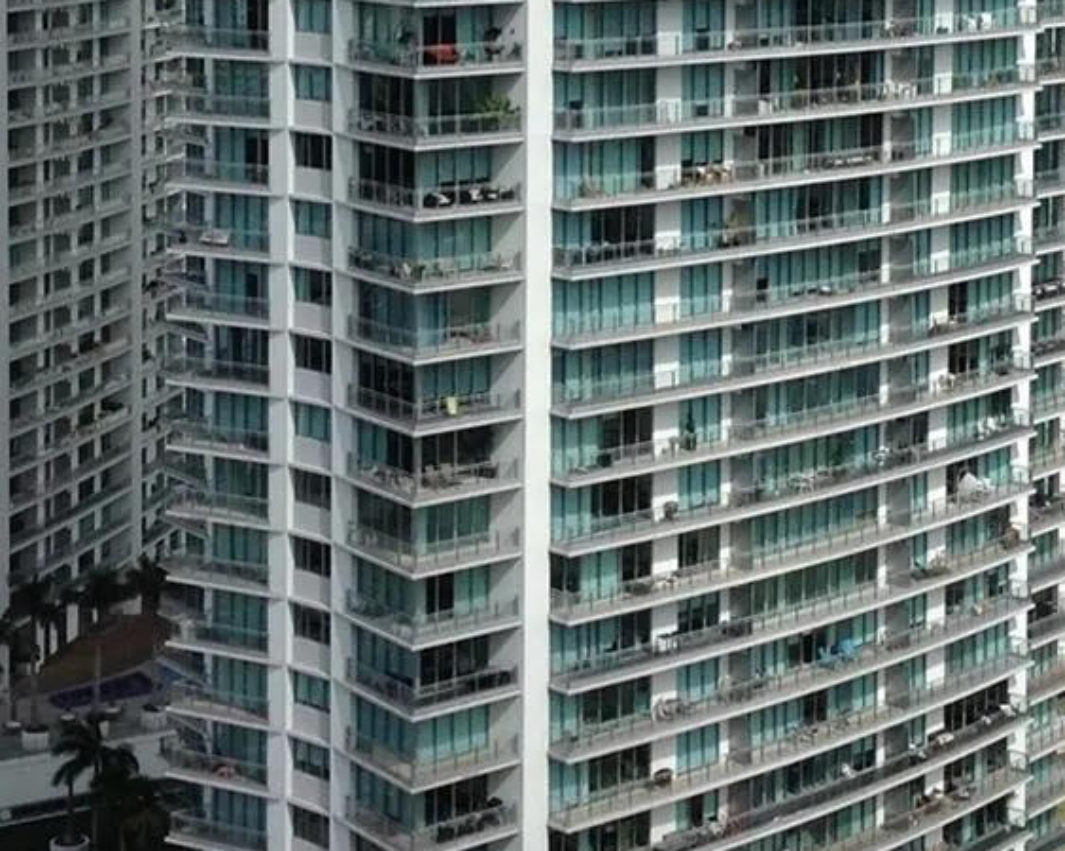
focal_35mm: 97
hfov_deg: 19.8
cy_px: 64
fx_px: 3056
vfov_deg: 15.6
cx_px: 605
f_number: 2.4
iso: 50
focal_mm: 4.28
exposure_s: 1/3030
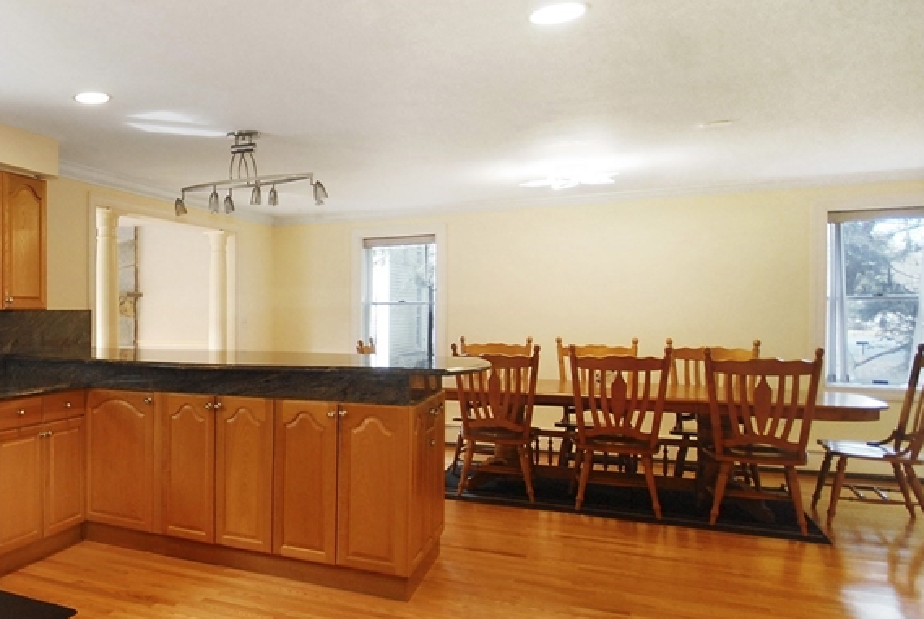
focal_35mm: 27
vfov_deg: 47.9
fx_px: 694
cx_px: 127
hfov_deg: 59.3
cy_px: 349
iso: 500
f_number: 4.5
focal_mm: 10
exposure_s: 1/25
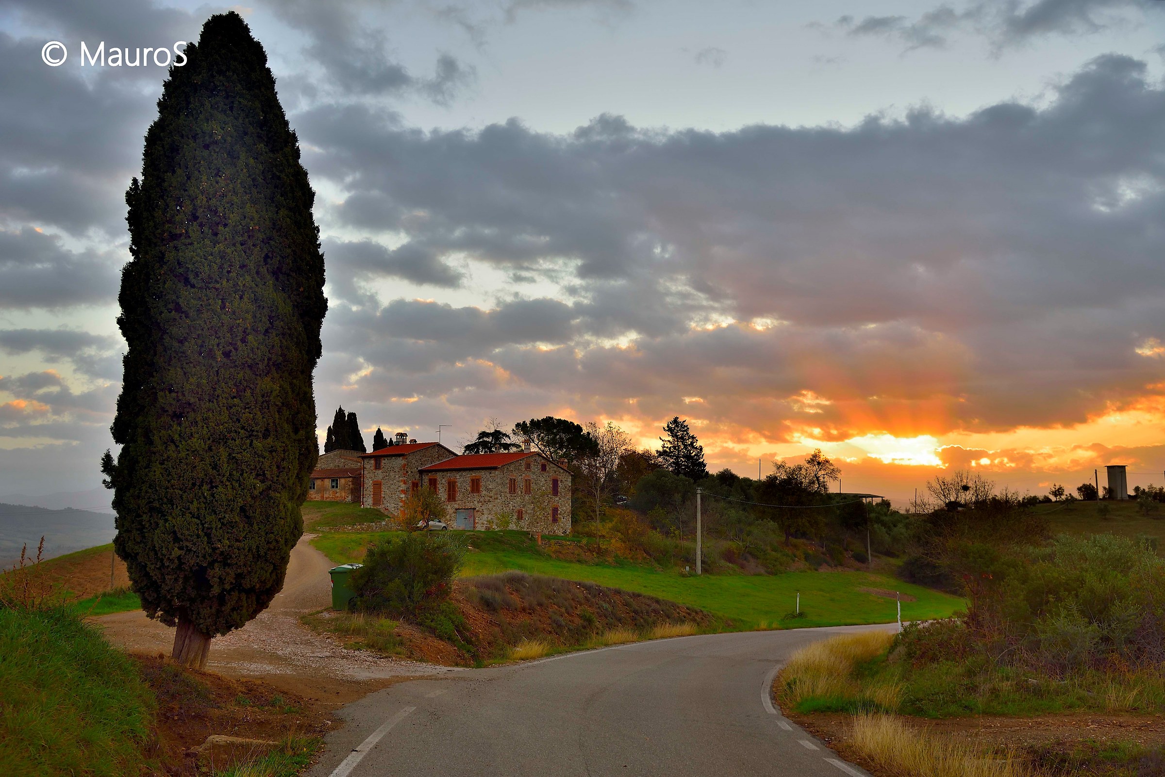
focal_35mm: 34
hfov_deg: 55.8
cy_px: 388
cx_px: 582
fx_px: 1101
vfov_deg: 38.9
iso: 200
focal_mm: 34
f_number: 5.6
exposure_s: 1/125
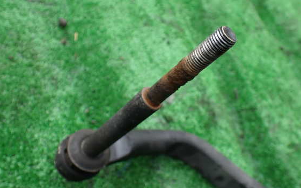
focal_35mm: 34
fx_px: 279
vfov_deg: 37.3
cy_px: 95
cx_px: 158
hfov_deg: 56.7
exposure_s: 1/160
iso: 100
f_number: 2.3
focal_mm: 5.4
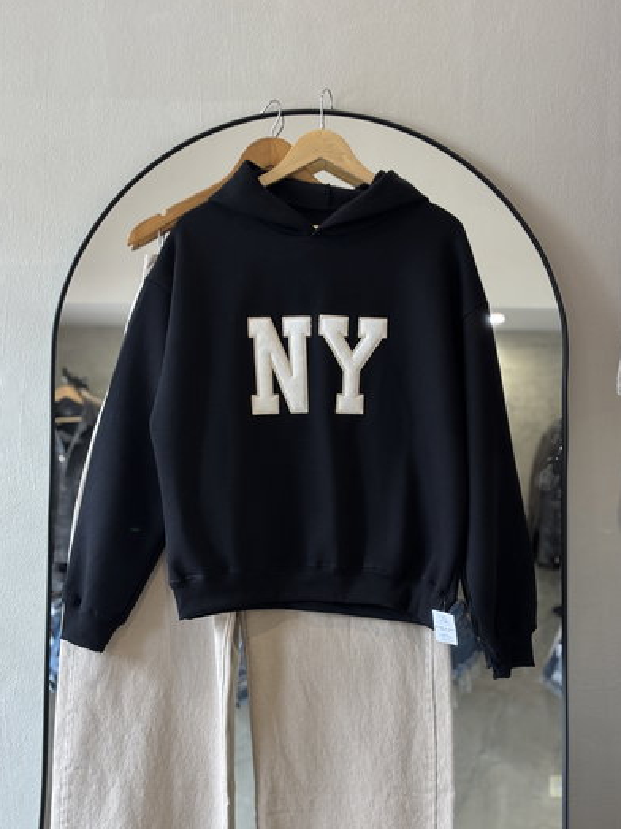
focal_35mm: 53
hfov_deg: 27.5
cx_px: 310
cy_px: 418
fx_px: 1268
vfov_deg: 36.2
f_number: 1.6
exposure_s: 1/50
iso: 50
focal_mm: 5.96
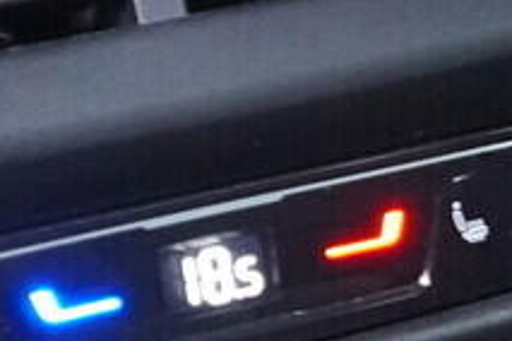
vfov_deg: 5.6
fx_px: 3456
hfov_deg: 8.5
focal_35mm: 243
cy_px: 339
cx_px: 173
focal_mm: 24
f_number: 2.8
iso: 4000
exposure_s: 1/40
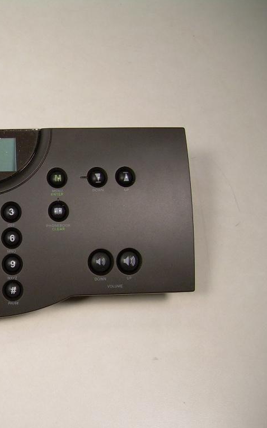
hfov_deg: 22.8
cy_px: 214
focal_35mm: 54
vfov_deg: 37.5
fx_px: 629
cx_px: -15
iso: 50
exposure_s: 1/50.4
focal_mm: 6.3
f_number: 2.8
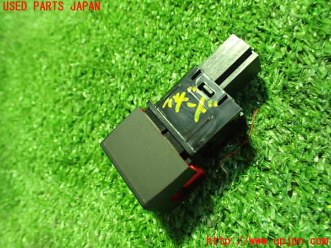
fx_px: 287
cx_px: 166
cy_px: 124
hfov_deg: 60.0
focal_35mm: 30
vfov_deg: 46.8
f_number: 2.3
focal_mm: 5.4
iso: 1250
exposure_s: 1/30
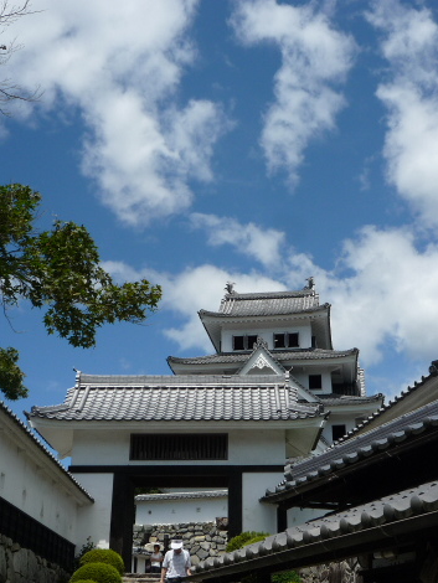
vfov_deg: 38.9
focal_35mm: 49
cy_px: 288
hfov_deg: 29.6
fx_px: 826
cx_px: 273
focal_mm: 6.3
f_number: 5.6
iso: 100
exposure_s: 1/800
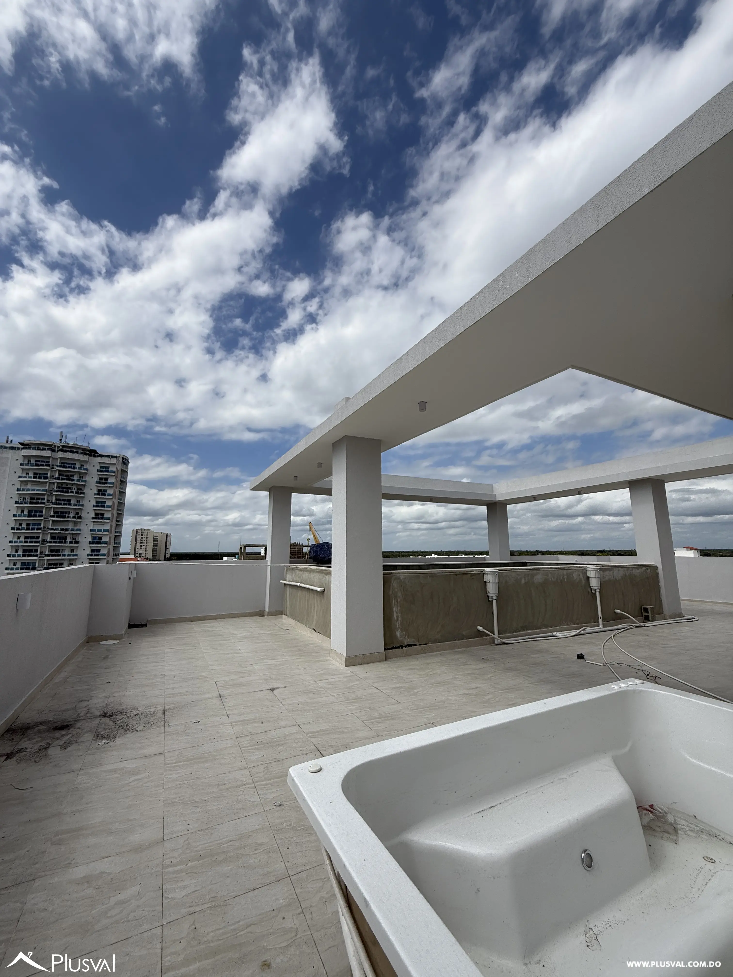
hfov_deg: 85.7
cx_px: 366
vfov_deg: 102.1
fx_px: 395
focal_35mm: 14
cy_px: 488
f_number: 2.2
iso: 50
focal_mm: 2.22
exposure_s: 1/5618
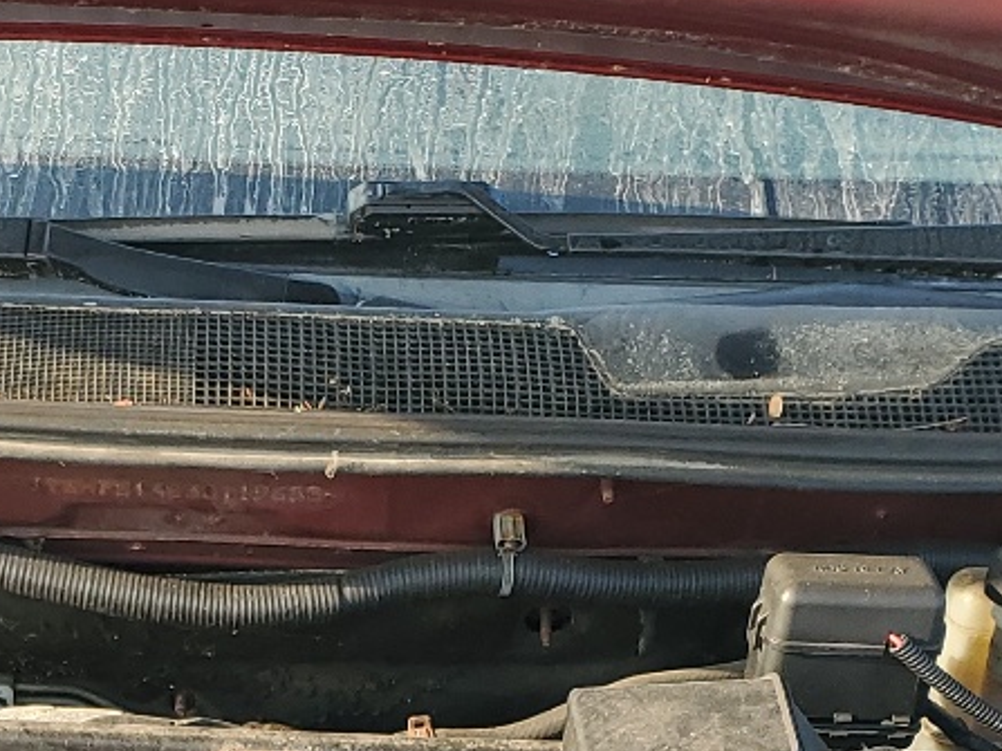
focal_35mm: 93
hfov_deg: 20.9
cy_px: 1065
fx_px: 2691
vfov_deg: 14.9
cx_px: 217
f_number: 1.5
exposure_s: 1/357
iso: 50
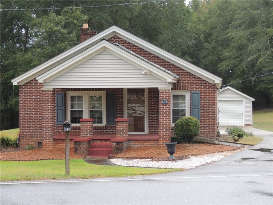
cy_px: 102
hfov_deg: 23.0
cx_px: 136
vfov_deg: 17.4
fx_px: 670
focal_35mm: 85
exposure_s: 1/100
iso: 100
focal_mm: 15.1
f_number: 4
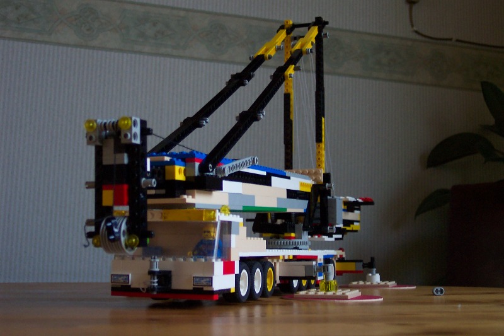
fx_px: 714
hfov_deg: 38.9
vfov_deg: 26.5
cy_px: 168
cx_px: 252
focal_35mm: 51
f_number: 3.4
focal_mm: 10.7
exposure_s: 1/8
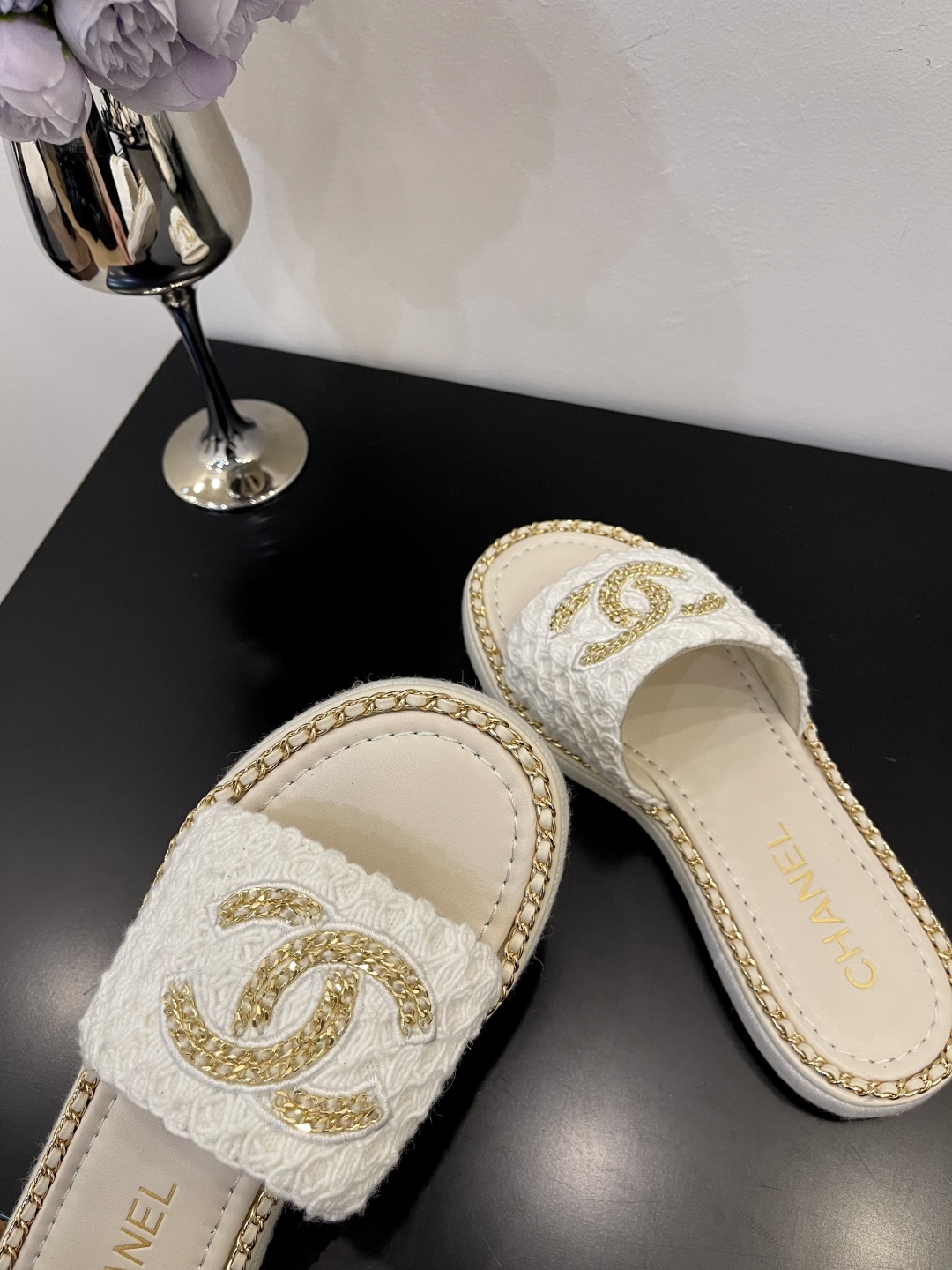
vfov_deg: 67.3
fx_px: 953
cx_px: 476
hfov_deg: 53.1
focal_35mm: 26
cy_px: 635
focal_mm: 5.1
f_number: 1.6
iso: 125
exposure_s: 1/85
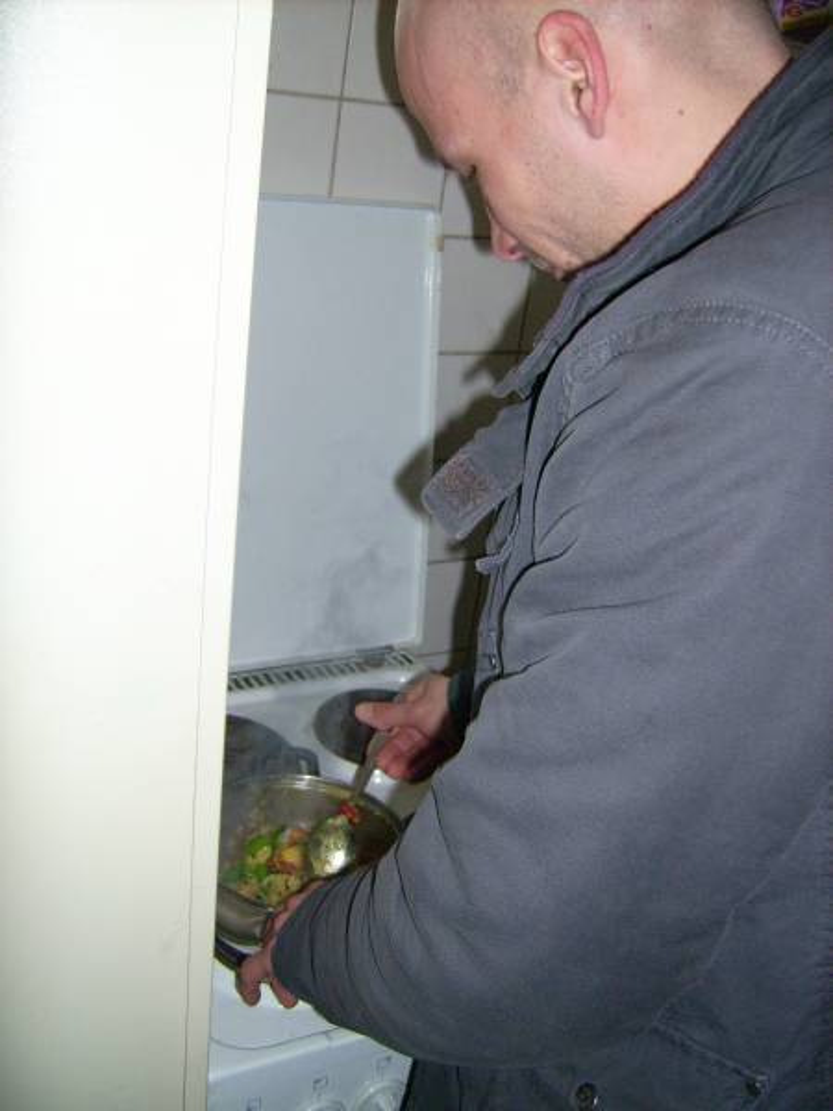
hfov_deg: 40.7
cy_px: 556
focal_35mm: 35
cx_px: 416
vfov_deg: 52.6
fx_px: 1123
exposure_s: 1/60
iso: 100
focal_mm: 5.95
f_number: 2.8
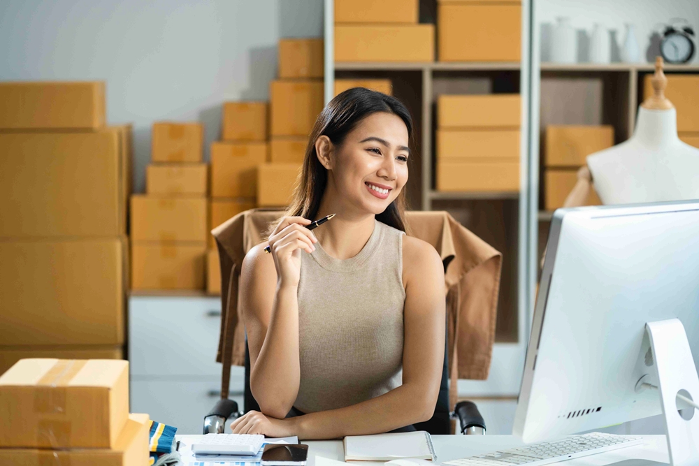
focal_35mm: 85
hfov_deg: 23.9
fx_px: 1651
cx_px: 350
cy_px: 233
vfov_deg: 16.1
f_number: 2.2
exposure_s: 1/200
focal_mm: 85
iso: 250
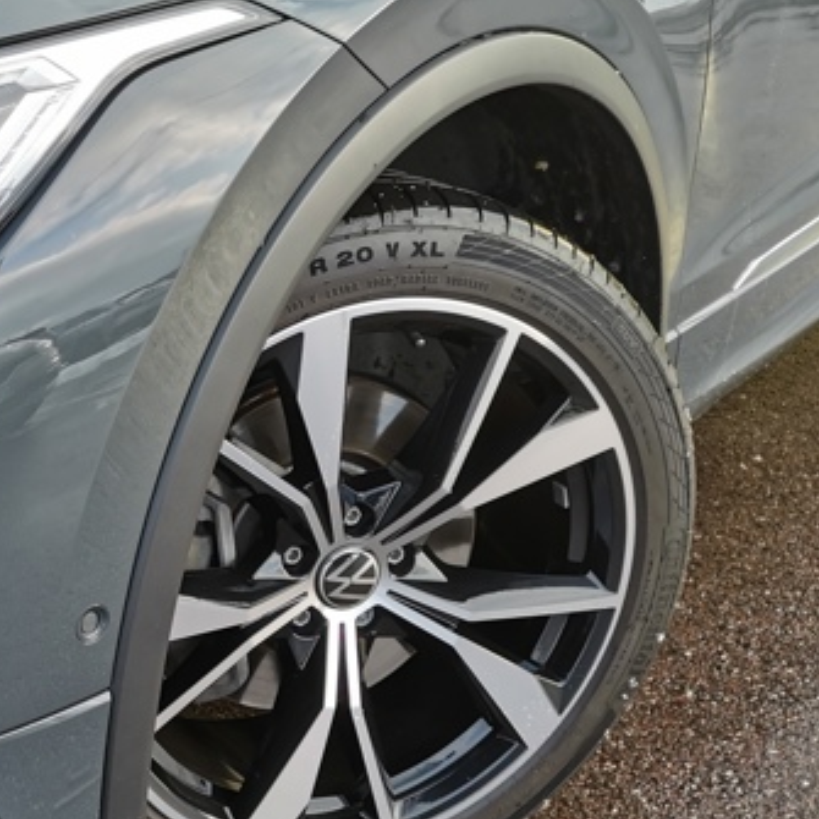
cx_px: 2
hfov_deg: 28.2
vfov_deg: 30.0
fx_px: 1526
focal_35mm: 57
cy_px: 474
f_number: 1.8
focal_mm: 5.58
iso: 50
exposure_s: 1/389
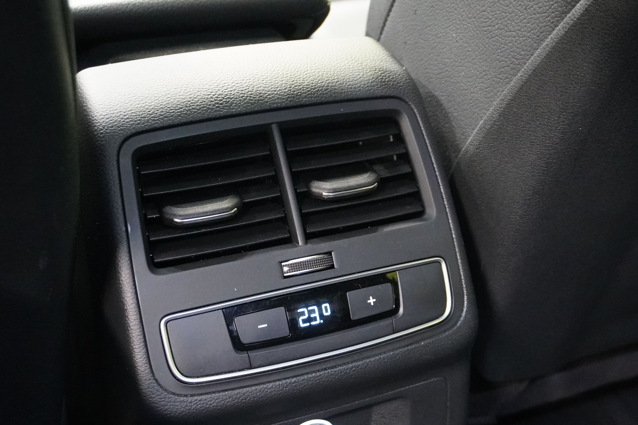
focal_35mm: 54
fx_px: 957
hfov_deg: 36.9
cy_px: 247
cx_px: 320
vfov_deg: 25.0
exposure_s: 1/20
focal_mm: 24
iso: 6400
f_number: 4.5
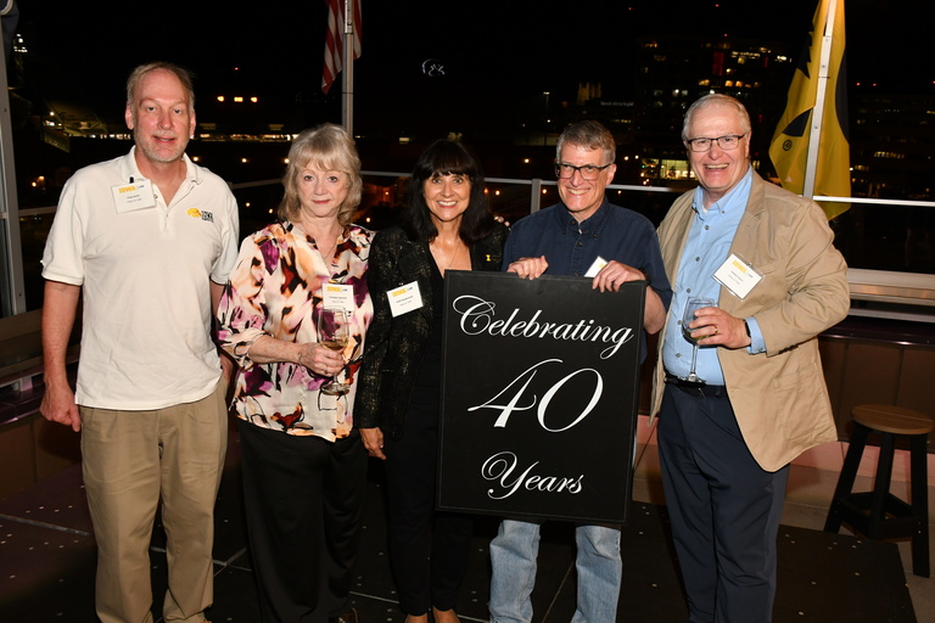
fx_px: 896
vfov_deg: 38.4
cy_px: 312
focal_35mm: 34
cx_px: 468
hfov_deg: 55.1
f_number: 6.3
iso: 800
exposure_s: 1/40
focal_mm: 23
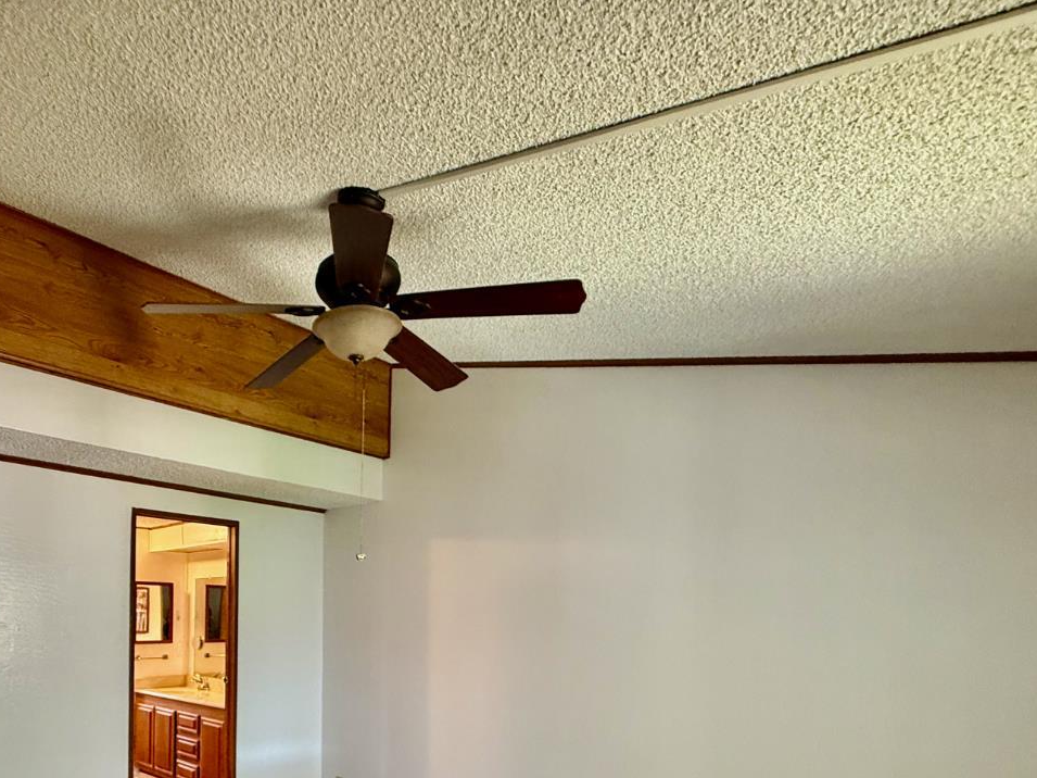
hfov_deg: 72.6
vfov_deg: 57.1
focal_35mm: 22
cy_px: 608
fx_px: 659
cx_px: 299
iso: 320
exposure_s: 1/60
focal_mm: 2.22
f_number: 2.2
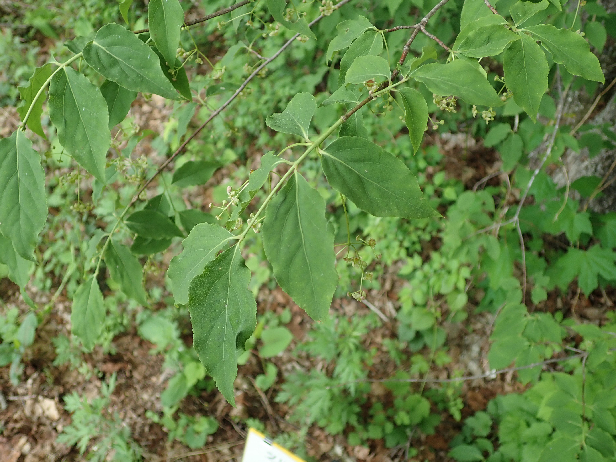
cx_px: 308
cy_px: 231
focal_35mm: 30
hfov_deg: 60.0
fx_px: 534
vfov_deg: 46.8
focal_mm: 5.5
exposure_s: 1/125
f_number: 2.3
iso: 100
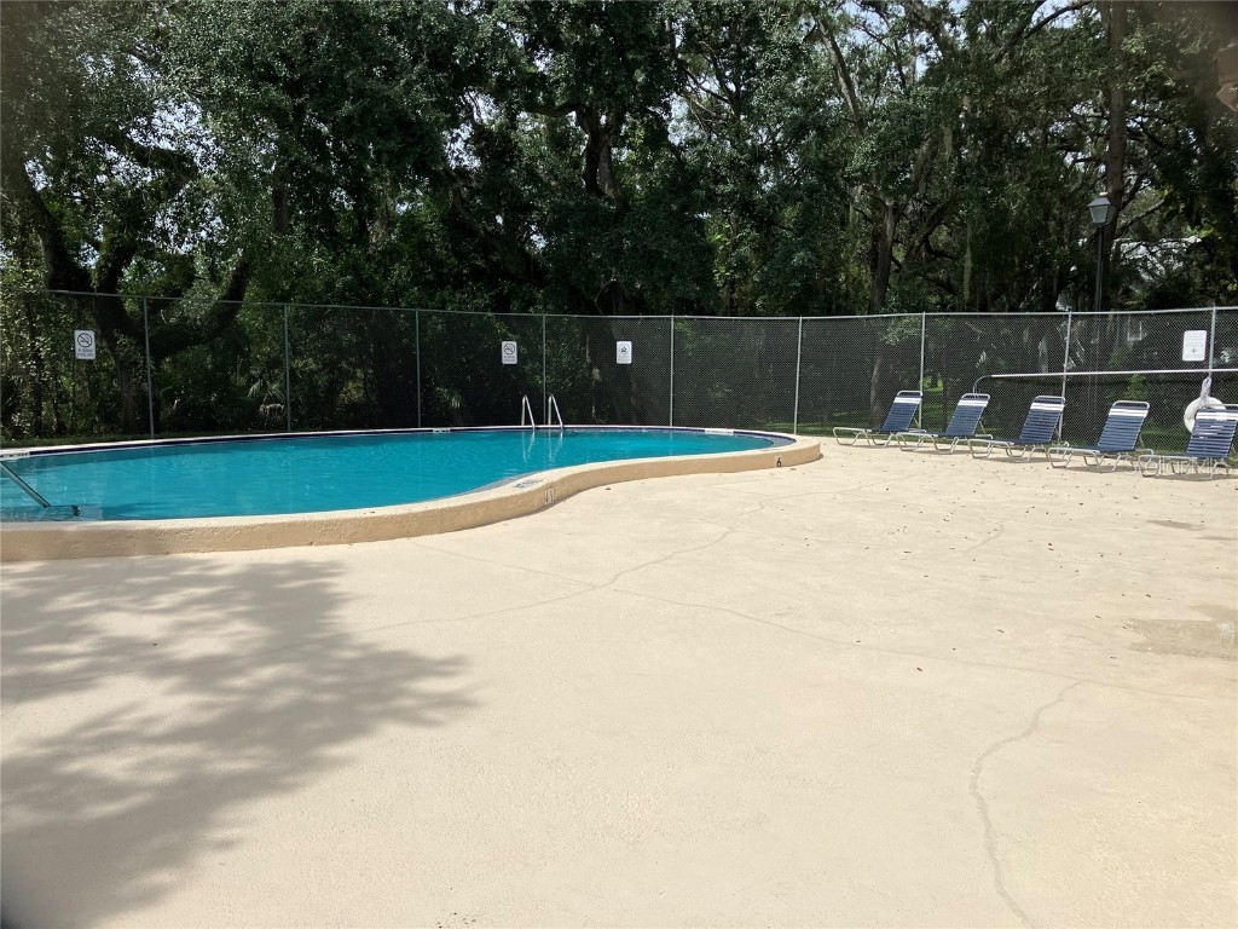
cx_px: 619
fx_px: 1001
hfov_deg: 63.4
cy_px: 464
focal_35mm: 28
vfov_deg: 49.7
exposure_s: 1/4049
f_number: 1.8
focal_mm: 3.99
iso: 32
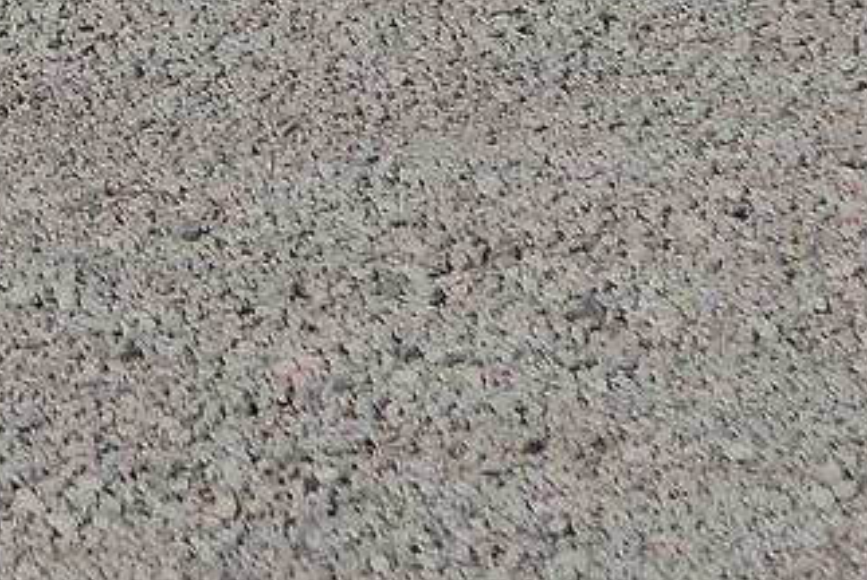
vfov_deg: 3.5
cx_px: -255
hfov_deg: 5.3
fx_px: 9394
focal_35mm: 390
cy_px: -849
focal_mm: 35
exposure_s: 1/3200
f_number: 4.5
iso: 100
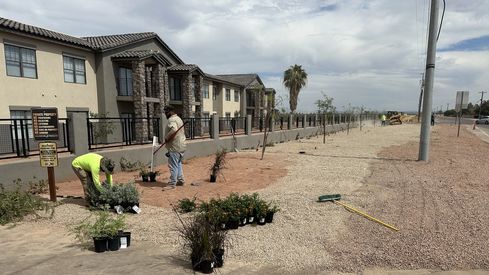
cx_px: 241
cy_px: 170
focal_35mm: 27
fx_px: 350
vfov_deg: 42.6
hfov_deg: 69.9
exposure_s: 1/8929
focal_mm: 6.86
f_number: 1.78
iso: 80
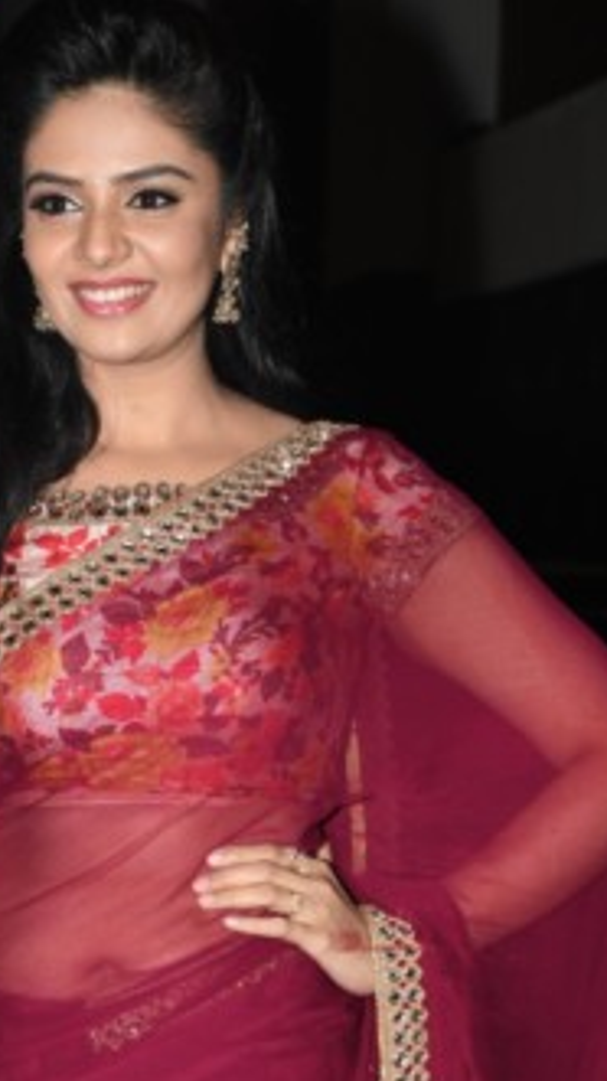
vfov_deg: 18.7
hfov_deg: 10.6
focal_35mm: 114
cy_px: 735
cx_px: 181
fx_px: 3264
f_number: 5.6
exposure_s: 1/60
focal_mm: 48
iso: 320
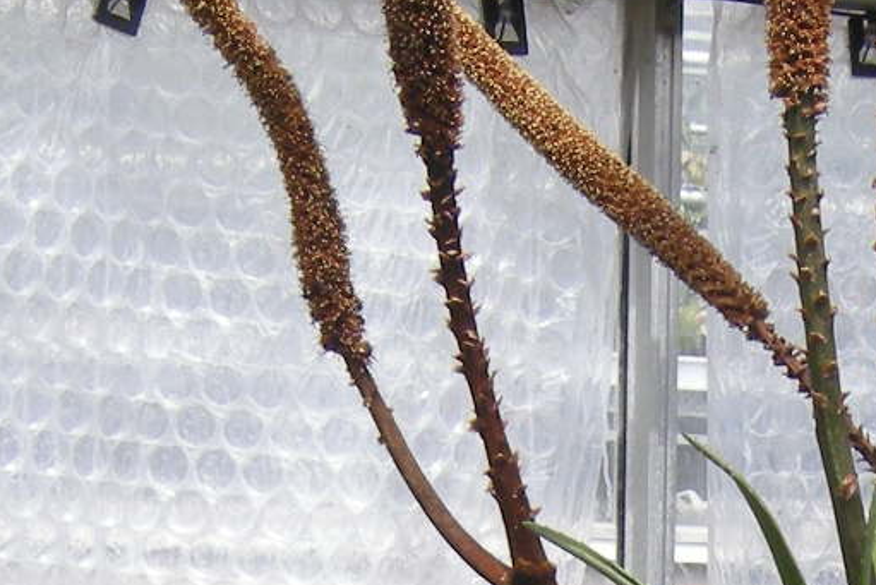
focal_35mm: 171
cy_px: 1173
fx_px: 4162
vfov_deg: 7.7
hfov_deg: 11.9
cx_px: 867
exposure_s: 1/122
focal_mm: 7.5
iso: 64
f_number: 3.8
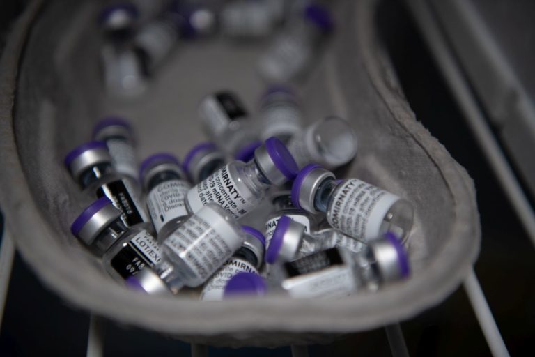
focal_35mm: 55
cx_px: 268
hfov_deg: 36.2
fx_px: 817
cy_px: 178
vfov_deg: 24.6
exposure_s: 1/200
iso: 800
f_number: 2.8
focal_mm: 55
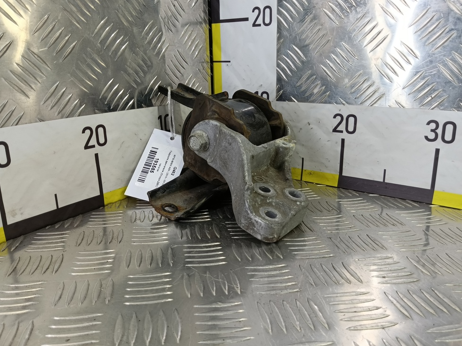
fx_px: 320
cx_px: 234
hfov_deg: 71.6
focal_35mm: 24
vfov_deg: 56.8
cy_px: 173
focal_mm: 4.11
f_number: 1.6
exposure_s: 1/50
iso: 128
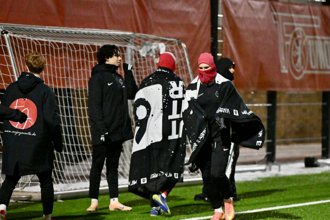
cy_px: 110
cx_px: 171
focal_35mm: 223
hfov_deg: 9.2
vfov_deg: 6.2
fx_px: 2044
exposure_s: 1/1250
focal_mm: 175
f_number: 3.2
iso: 10000
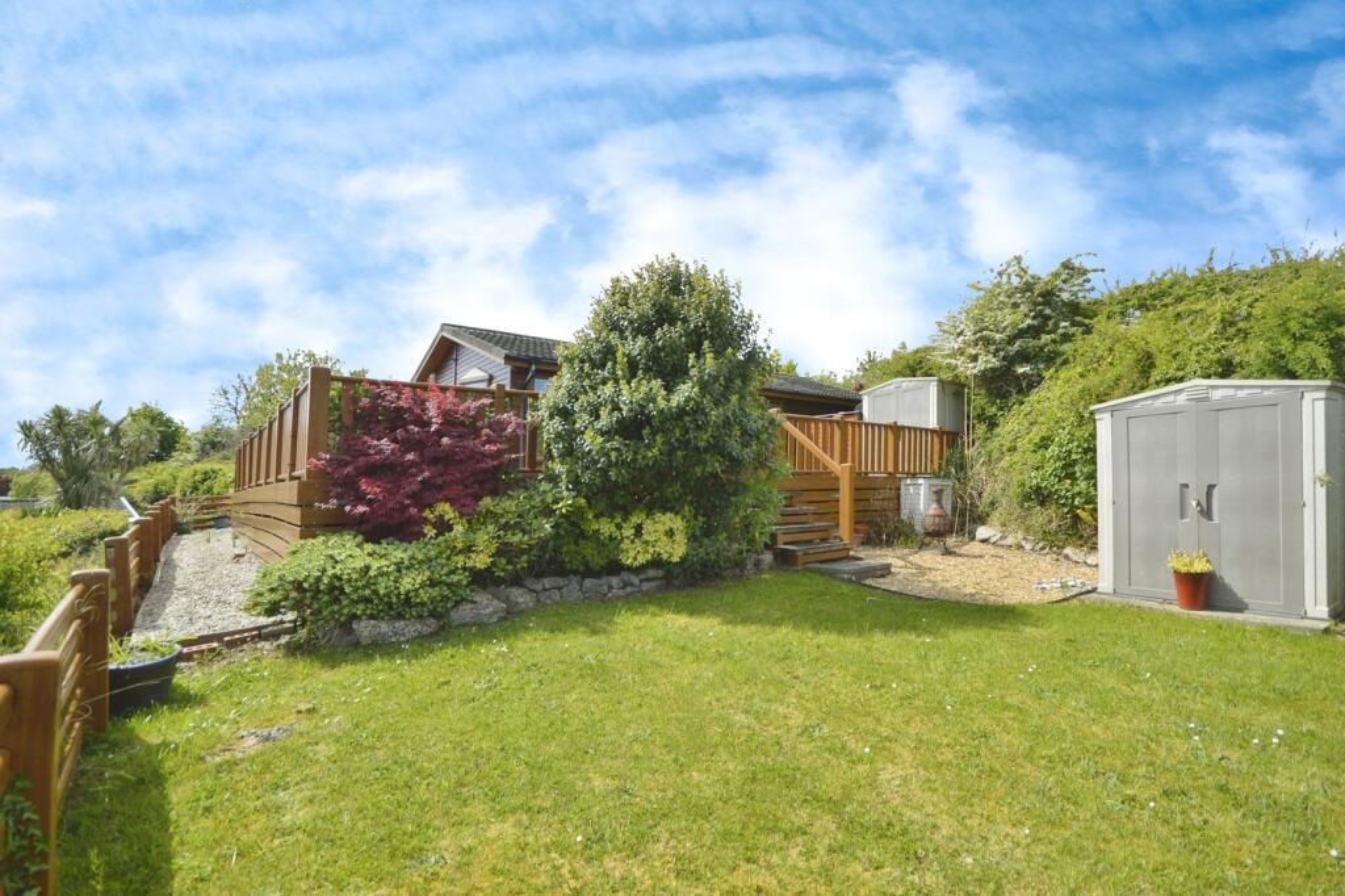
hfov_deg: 100.4
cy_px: 448
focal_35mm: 15
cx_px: 672
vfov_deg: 77.3
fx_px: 560
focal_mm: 10
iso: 100
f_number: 7.1
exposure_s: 1/320
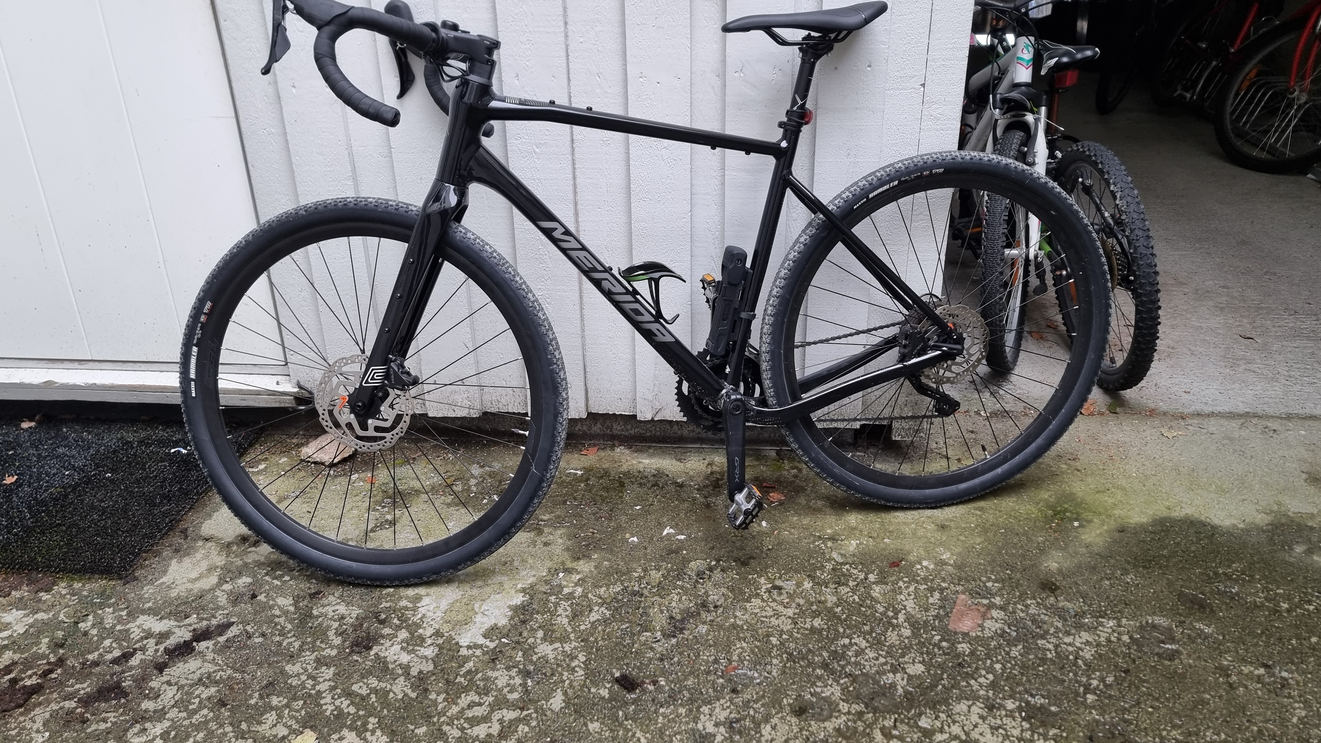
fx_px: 1016
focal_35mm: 29
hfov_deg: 66.1
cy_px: 360
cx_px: 647
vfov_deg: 40.2
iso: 80
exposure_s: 1/100
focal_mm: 6.7
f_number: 1.8
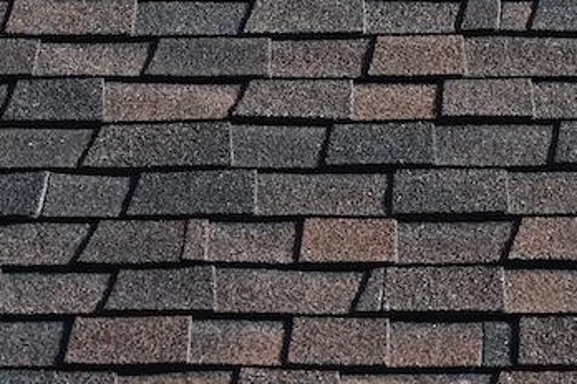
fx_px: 6795
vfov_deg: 3.2
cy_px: -144
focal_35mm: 424
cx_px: 574
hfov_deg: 4.9
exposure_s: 1/250
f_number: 8
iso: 110
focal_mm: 82
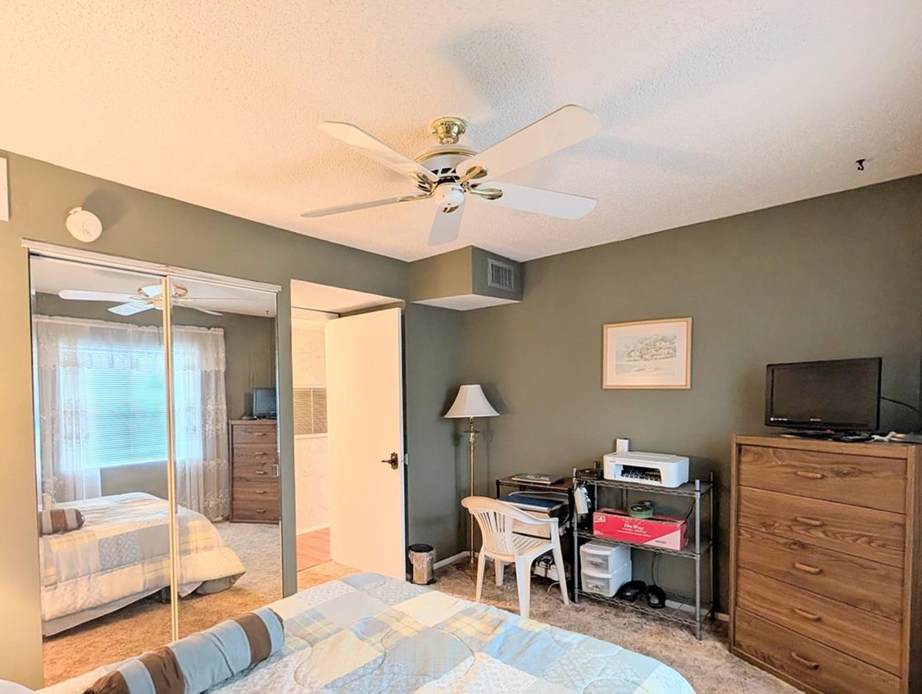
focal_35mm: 17
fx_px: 453
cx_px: 420
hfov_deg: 90.7
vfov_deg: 74.3
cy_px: 407
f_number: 1.7
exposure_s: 1/40
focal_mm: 2.02
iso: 67
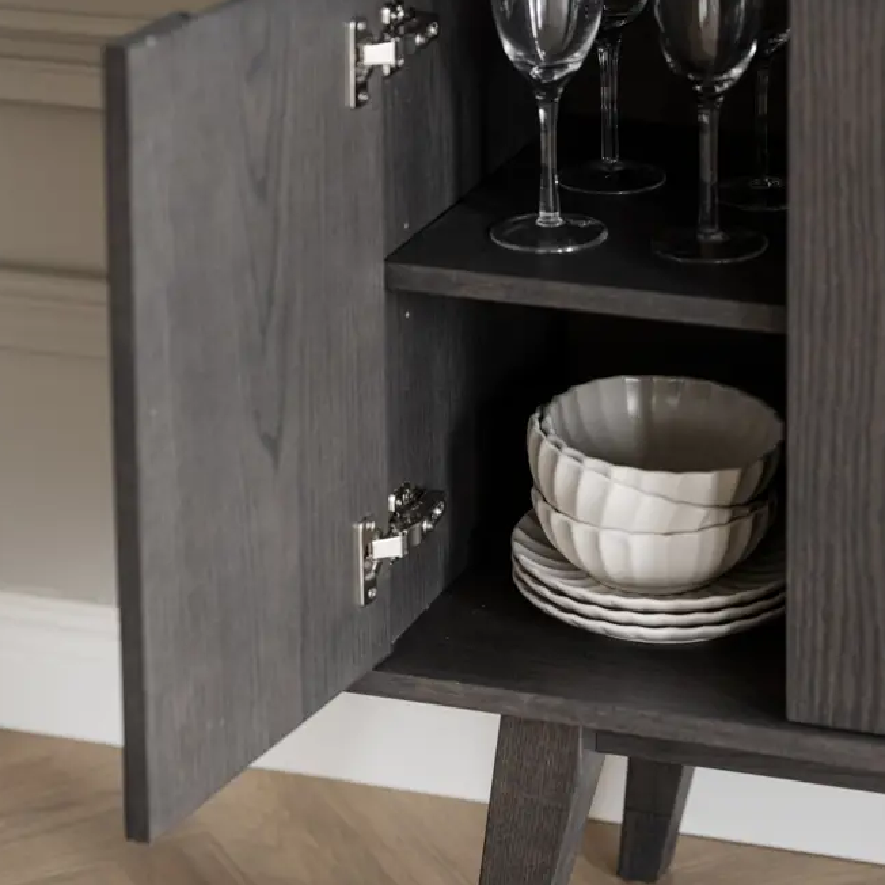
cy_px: 418
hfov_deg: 13.1
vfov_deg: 13.1
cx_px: 513
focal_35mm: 133
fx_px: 3847
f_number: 2.5
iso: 1000
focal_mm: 85
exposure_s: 1/50
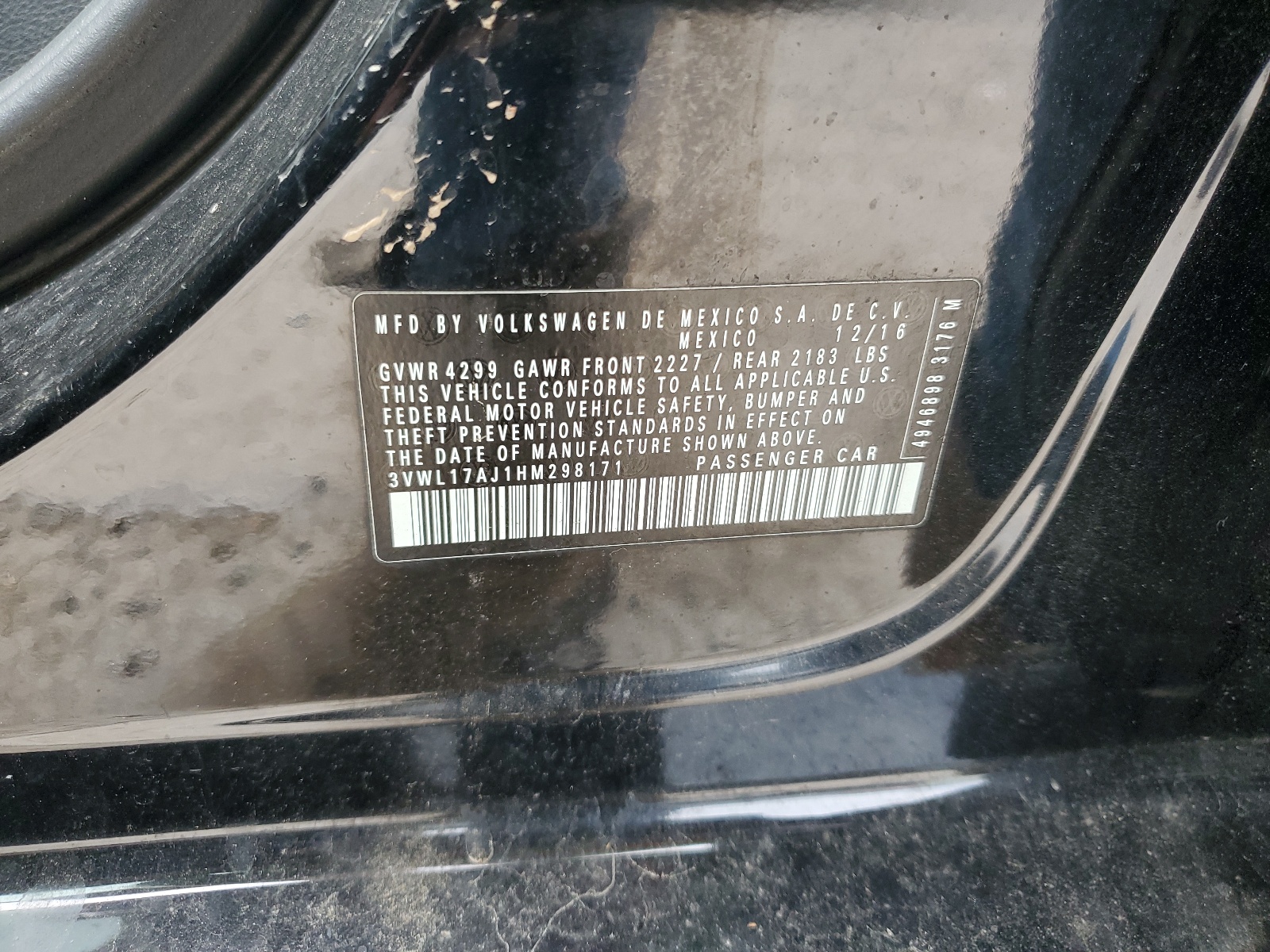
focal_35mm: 26
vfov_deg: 53.1
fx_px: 954
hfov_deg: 67.3
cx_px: 635
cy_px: 476
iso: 78
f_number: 1.5
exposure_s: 1/120
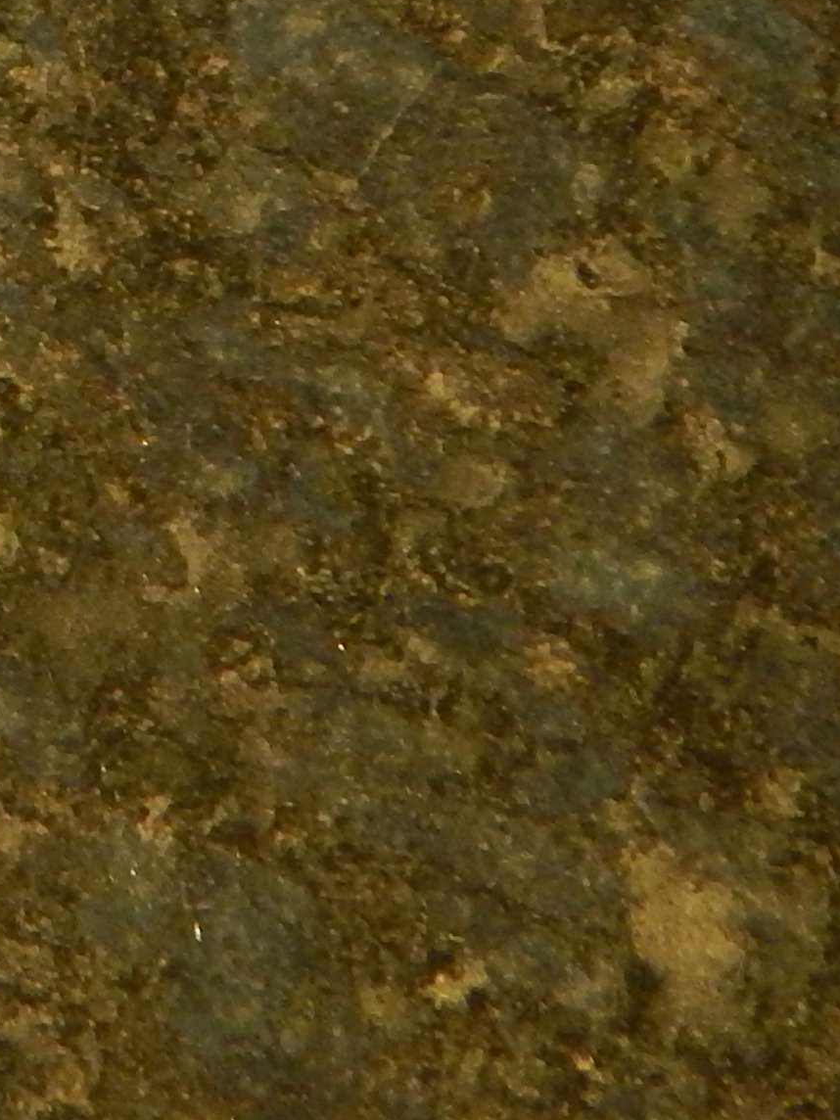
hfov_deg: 9.3
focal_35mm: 141
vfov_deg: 13.2
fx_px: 4562
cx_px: -1219
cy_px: -555
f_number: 3.3
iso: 400
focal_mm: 6.1
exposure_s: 1/20
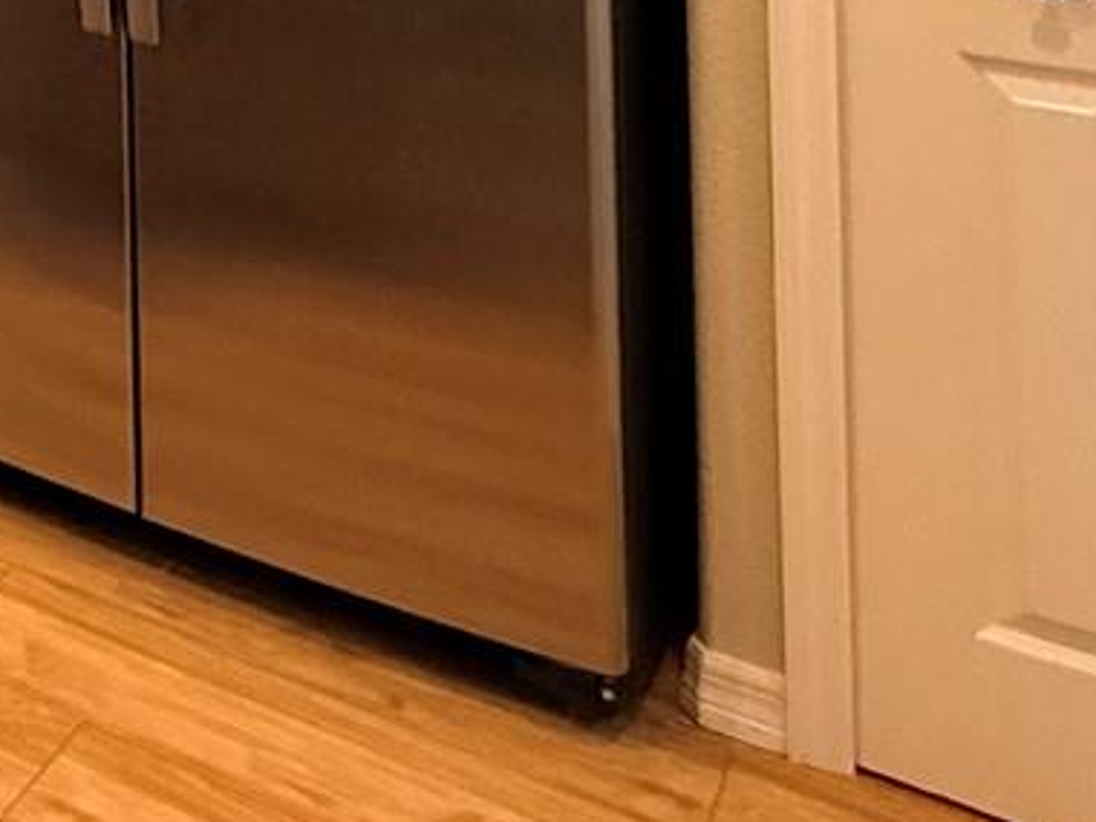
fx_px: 1868
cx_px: -597
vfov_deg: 20.3
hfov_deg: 24.5
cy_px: -499
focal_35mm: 59
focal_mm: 2.22
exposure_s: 1/120
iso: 320
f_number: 2.2
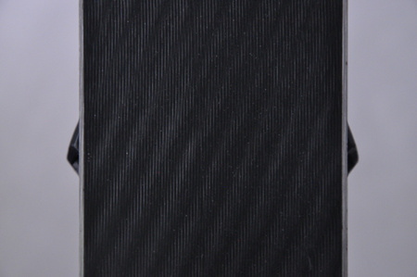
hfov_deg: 13.1
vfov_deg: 8.7
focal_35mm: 158
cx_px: 208
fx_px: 1822
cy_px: 138
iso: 3200
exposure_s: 1/125
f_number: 9.5
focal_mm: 105
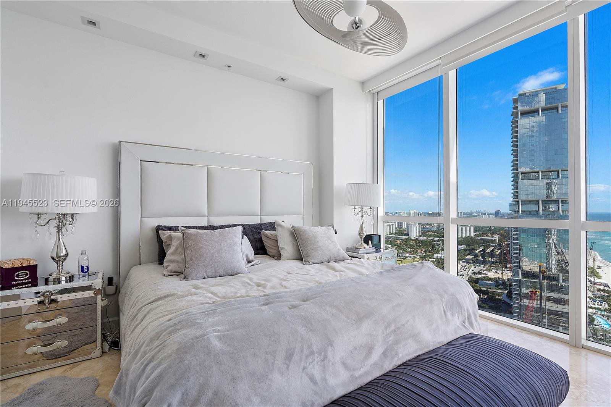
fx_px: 271
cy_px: 204
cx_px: 306
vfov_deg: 73.7
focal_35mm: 16
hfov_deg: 96.7
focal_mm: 16
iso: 640
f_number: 9
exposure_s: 1/250
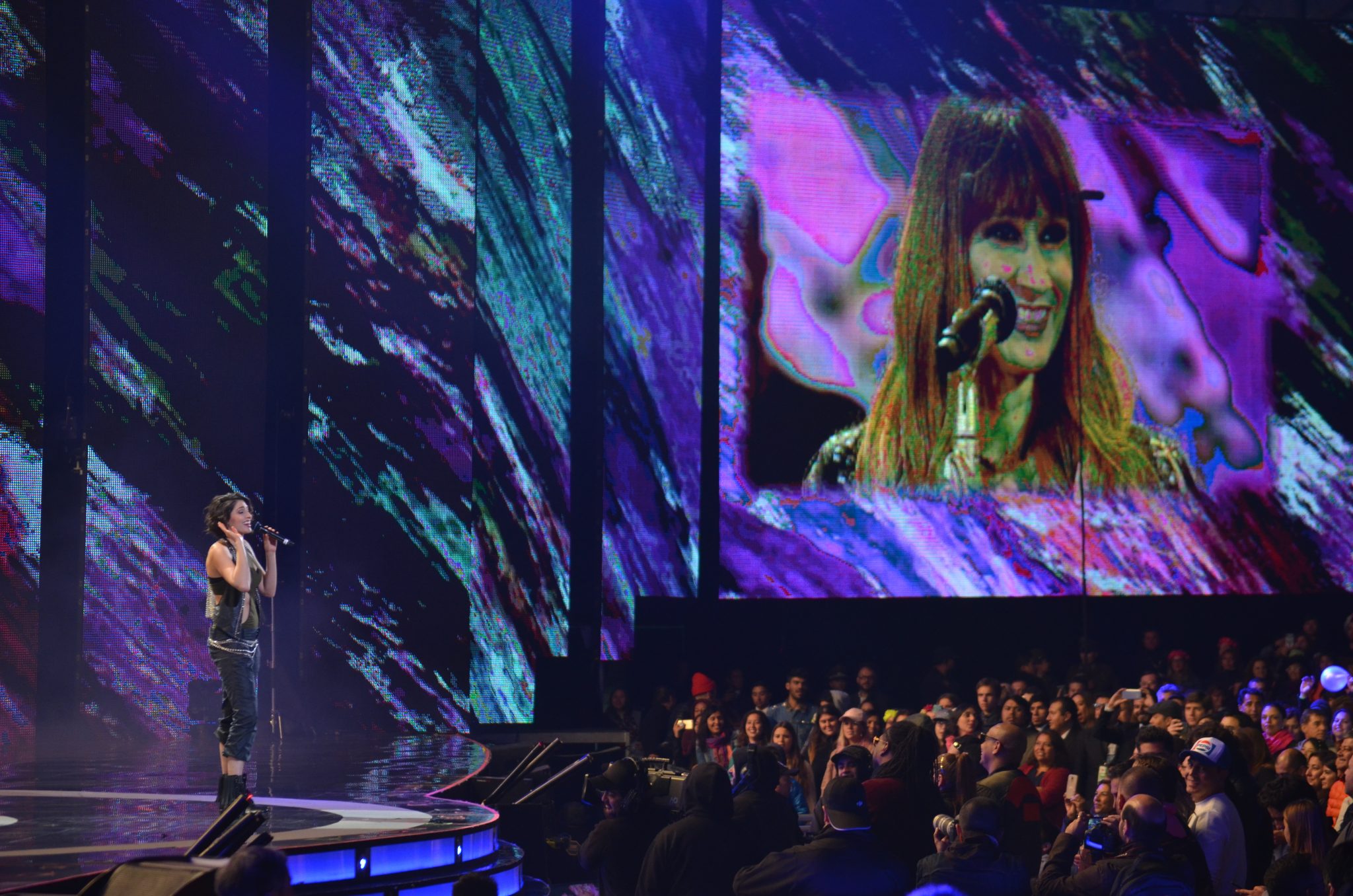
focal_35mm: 129
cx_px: 676
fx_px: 4838
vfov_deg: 10.6
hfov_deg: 15.9
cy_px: 448
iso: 800
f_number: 4.2
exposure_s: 1/125
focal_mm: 86
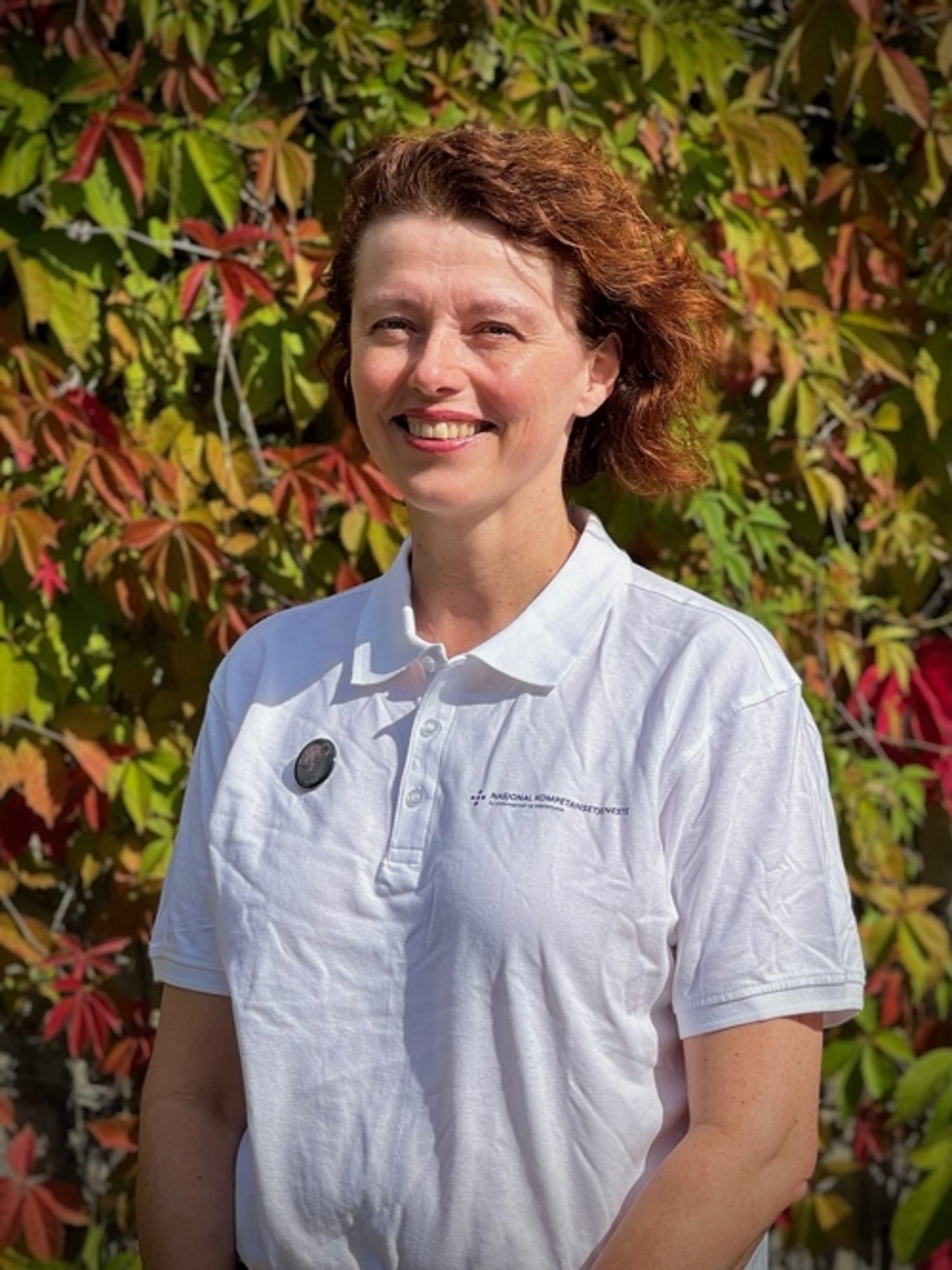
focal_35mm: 77
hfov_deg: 19.1
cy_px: 635
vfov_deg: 25.3
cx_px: 476
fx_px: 2824
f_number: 2.8
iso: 25
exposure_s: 1/677
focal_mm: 9
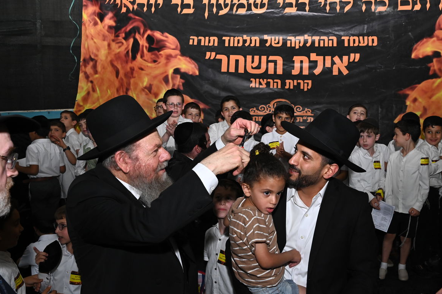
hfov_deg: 63.4
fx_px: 356
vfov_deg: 44.7
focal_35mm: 29
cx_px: 254
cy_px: 175
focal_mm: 24
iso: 2000
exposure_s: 1/200
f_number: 7.1
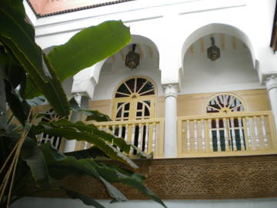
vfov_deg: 40.7
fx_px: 280
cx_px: 138
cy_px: 104
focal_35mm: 35
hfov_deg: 52.6
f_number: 3.1
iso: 113
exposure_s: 1/97.3
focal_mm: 6.3
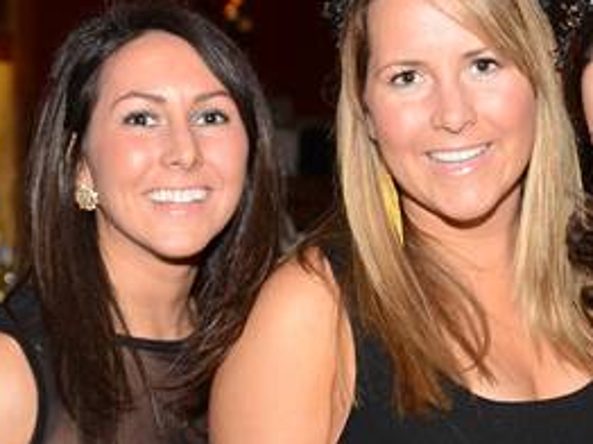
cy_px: 224
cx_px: 376
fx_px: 1968
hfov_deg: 17.1
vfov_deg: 12.9
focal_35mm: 115
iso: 1250
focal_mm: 38
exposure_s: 1/40
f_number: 3.5
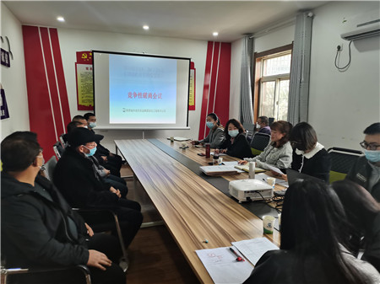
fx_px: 285
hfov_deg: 67.3
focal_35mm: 26
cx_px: 190
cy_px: 142
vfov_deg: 53.0
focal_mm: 5.58
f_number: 1.8
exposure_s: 1/100
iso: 400
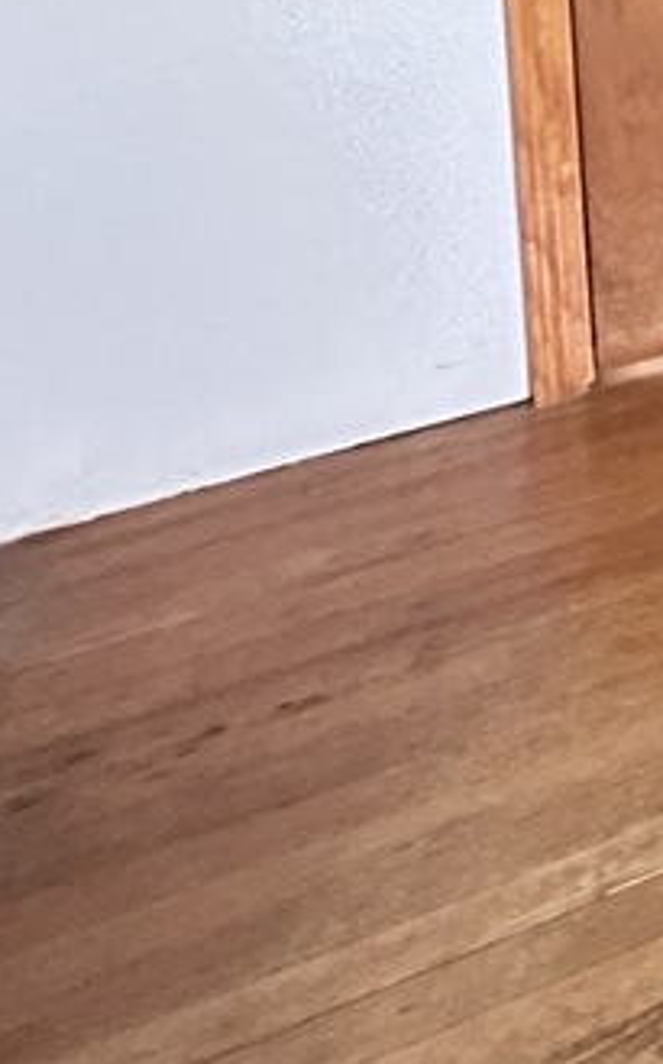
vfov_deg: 25.1
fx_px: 1883
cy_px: -472
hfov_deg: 10.8
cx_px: 2092
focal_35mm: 65
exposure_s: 1/60
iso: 500
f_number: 2.2
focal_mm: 2.22
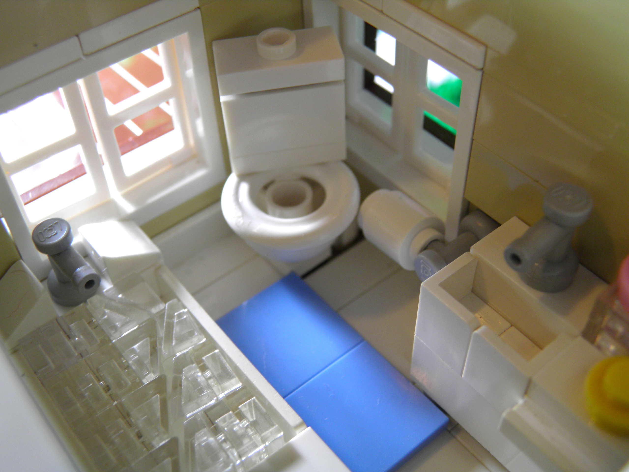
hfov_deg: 47.9
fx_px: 709
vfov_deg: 36.8
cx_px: 314
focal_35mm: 39
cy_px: 236
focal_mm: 7.1
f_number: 3.2
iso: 100
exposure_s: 1/15
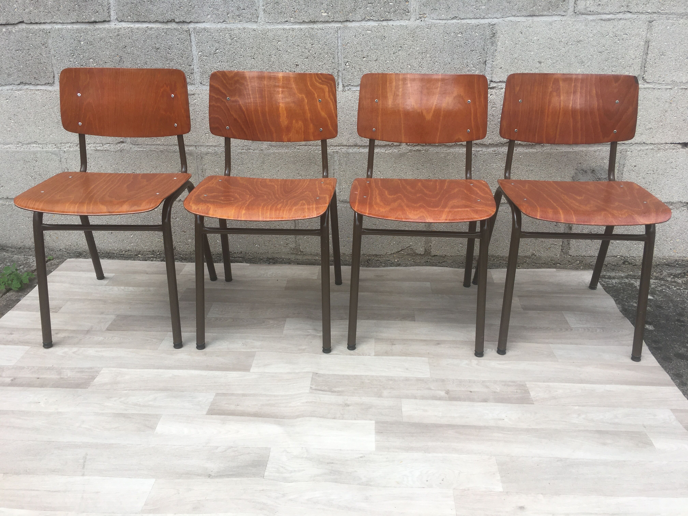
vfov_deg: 48.2
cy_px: 258
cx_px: 344
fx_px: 576
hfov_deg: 61.7
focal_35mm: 29
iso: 25
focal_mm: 4.15
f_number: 2.2
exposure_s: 1/255
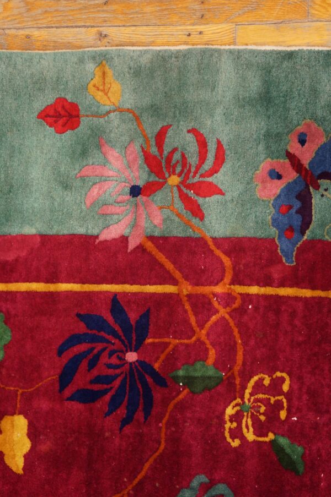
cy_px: 248
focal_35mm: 36
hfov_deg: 36.8
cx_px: 166
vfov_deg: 53.2
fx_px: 498
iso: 1250
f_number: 4
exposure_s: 1/60
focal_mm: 24
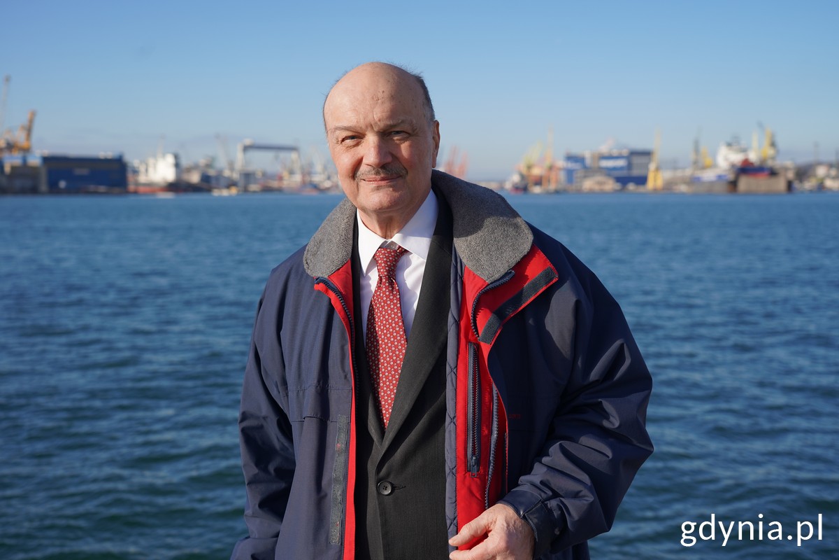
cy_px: 280
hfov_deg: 41.9
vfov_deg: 28.6
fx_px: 1095
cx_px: 420
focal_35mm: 47
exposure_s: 1/800
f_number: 4.5
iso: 100
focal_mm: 47
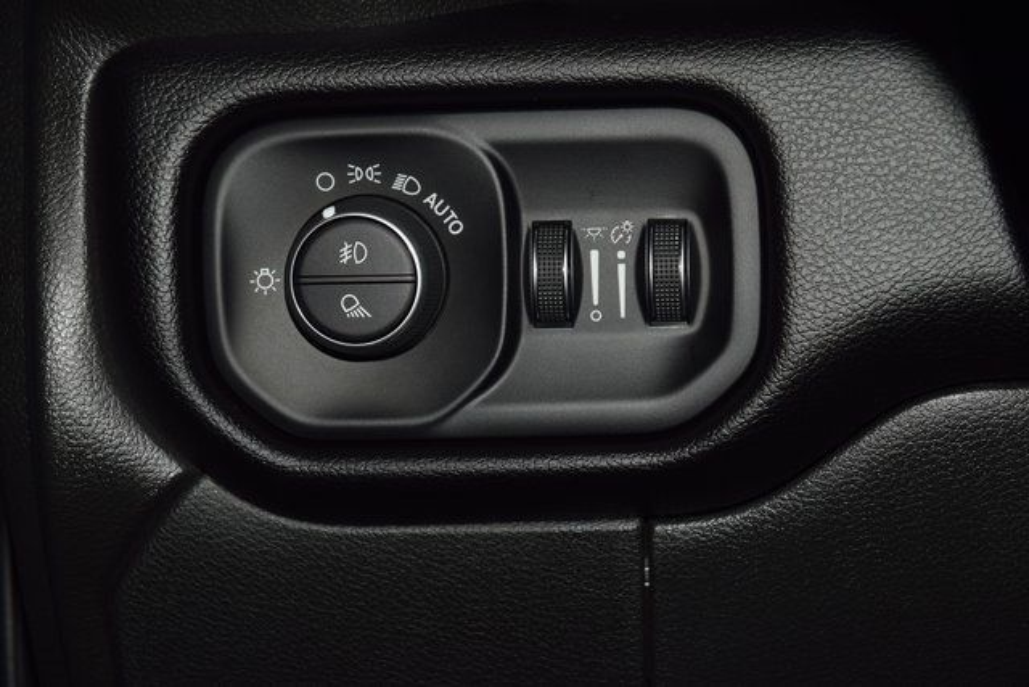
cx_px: 514
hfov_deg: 19.5
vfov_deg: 13.0
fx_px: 3002
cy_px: 344
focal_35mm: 105
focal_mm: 70
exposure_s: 1/125
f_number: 8
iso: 100
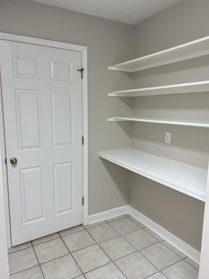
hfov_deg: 53.1
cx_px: 104
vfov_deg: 67.3
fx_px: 209
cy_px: 140
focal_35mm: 26
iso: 100
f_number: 1.5
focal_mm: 5.7
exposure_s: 1/120
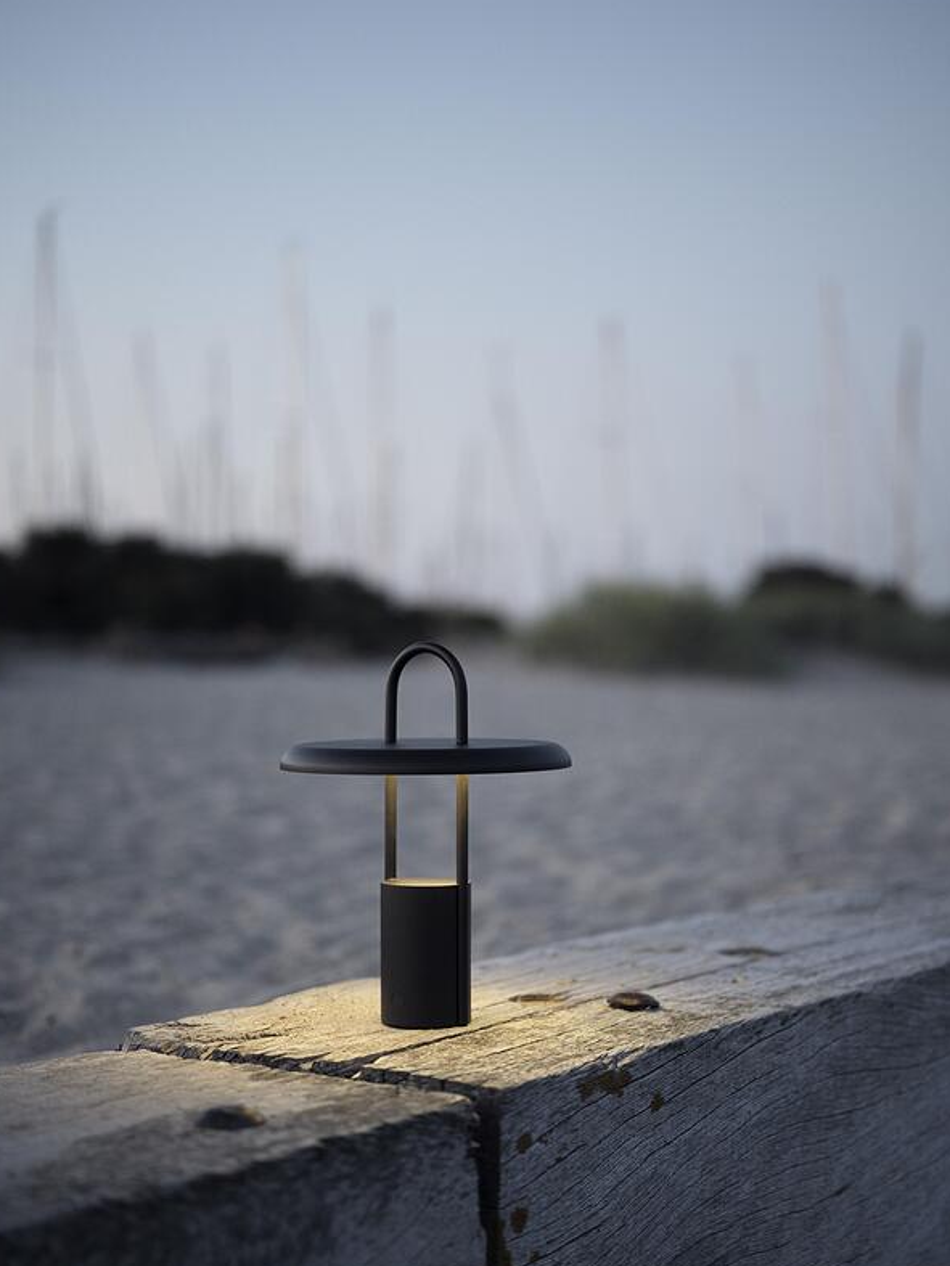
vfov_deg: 34.9
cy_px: 674
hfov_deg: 26.6
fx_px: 2013
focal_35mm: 55
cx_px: 477
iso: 800
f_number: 2.8
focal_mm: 63
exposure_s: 1/50
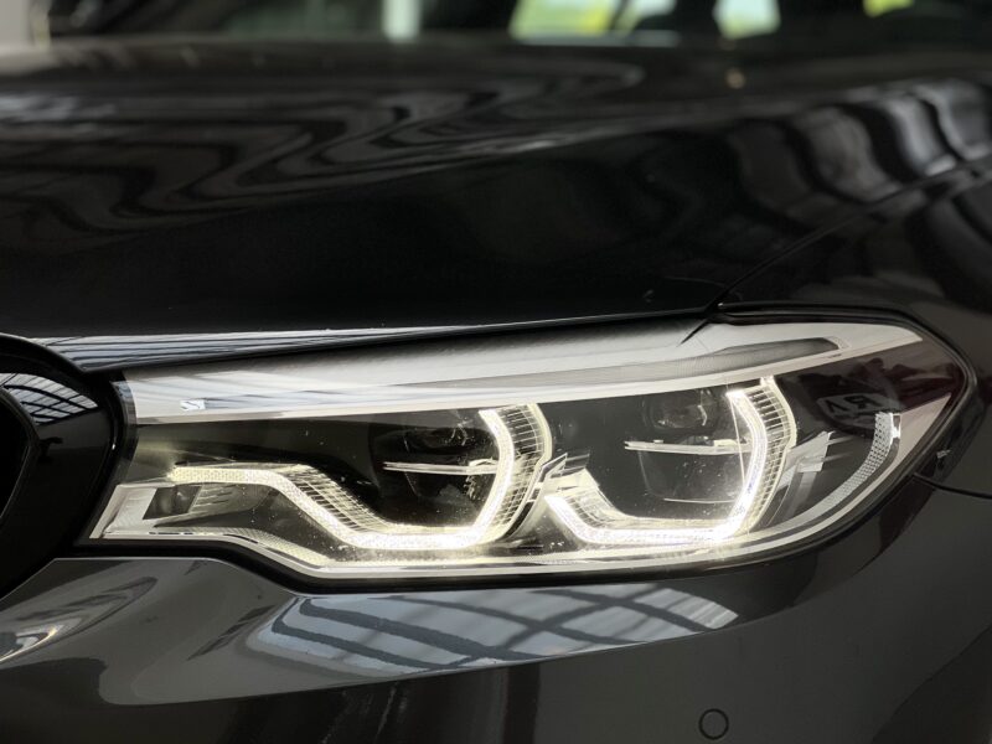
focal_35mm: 77
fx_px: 2207
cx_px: 496
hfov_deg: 25.3
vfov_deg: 19.1
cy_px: 372
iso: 160
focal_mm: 9
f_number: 2.8
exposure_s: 1/101
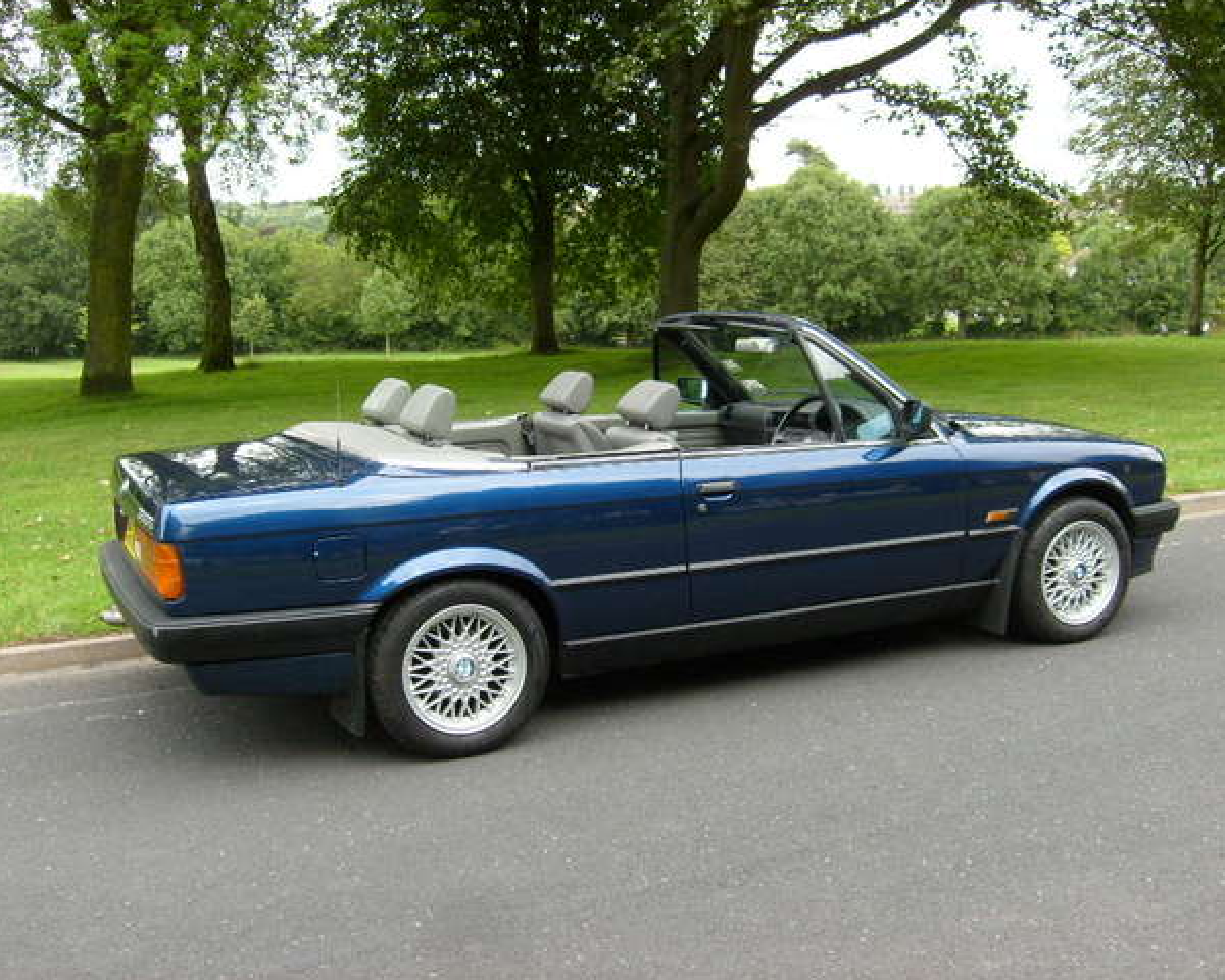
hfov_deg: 49.1
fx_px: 1341
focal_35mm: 37
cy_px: 486
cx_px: 590
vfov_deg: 40.1
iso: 80
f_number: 2.8
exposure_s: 1/250
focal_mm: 5.8
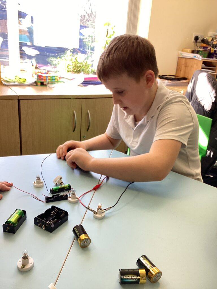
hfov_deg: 45.4
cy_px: 144
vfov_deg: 58.4
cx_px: 108
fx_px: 259
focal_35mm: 31
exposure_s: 1/100
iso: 64
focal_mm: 3.3
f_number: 2.4
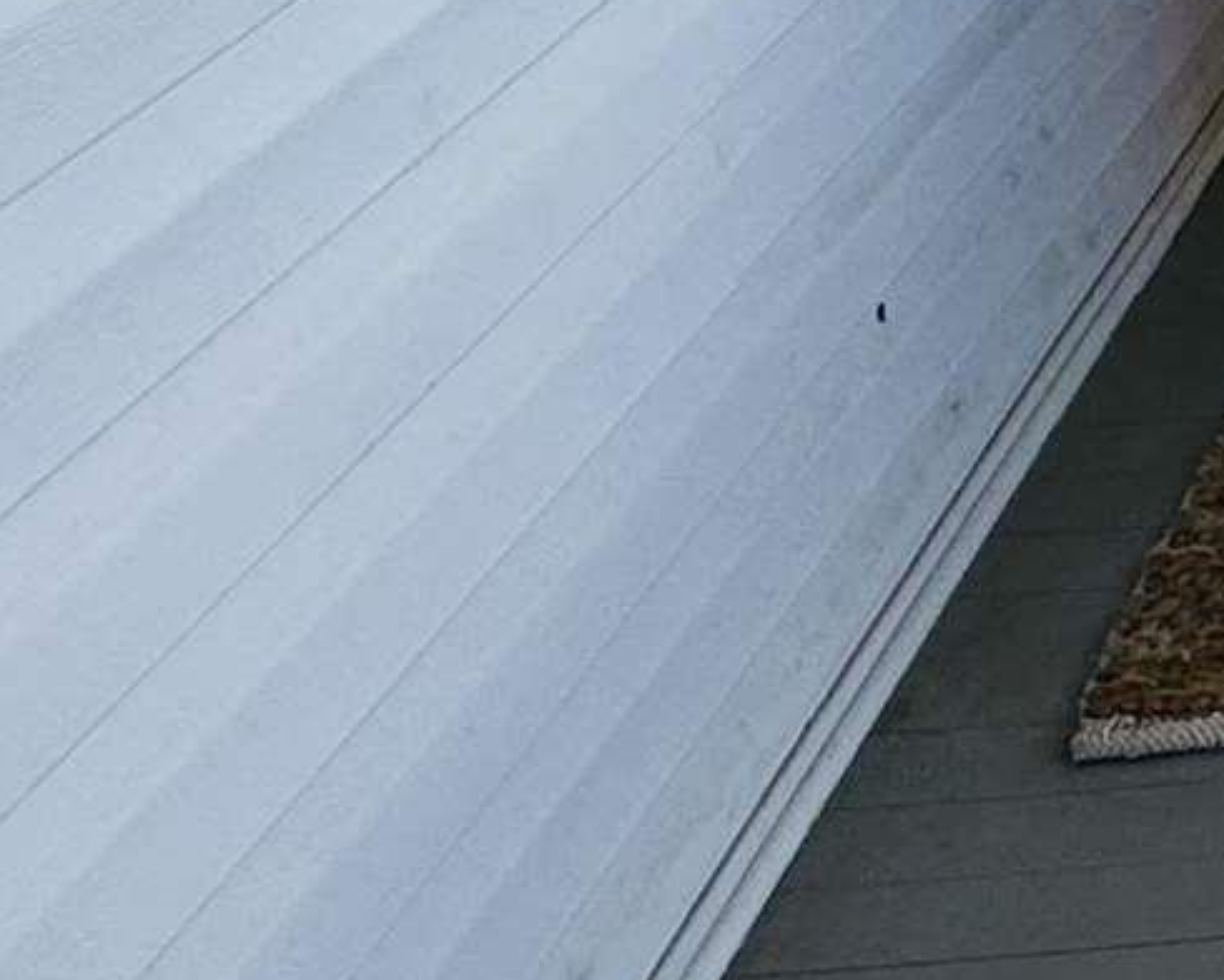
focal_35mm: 86
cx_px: 2586
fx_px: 3117
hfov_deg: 16.1
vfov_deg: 14.7
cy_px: -998
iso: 50
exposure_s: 1/771
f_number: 2.2
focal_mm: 2.22
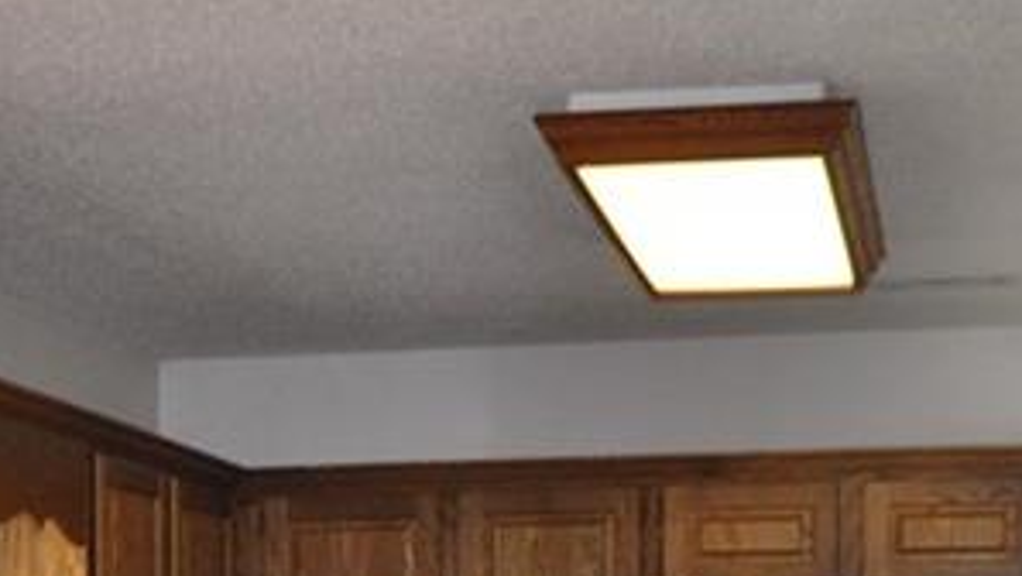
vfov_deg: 11.9
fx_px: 2630
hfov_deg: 21.8
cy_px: 910
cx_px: 264
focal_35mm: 97
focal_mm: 18
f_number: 3.5
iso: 500
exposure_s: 1/125
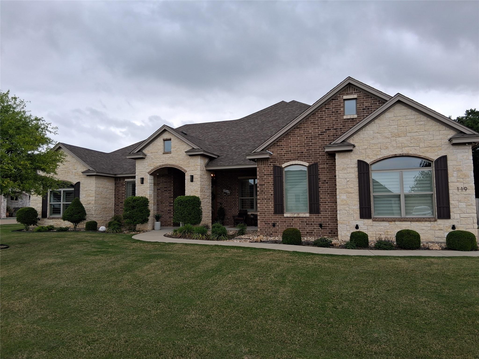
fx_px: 360
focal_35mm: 26
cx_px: 240
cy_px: 180
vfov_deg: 53.1
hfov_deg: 67.3
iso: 25
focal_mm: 3.98
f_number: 1.8
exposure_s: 1/114
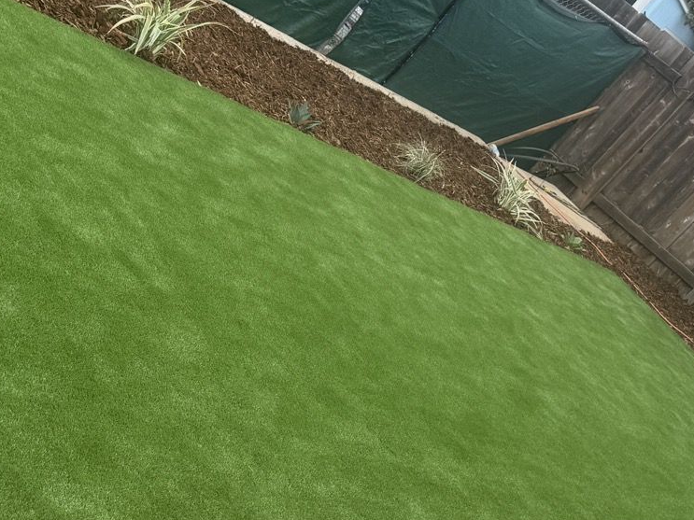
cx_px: 215
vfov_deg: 23.5
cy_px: 350
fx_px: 1243
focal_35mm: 62
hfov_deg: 30.9
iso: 80
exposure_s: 1/1869
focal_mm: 6.76
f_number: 1.78
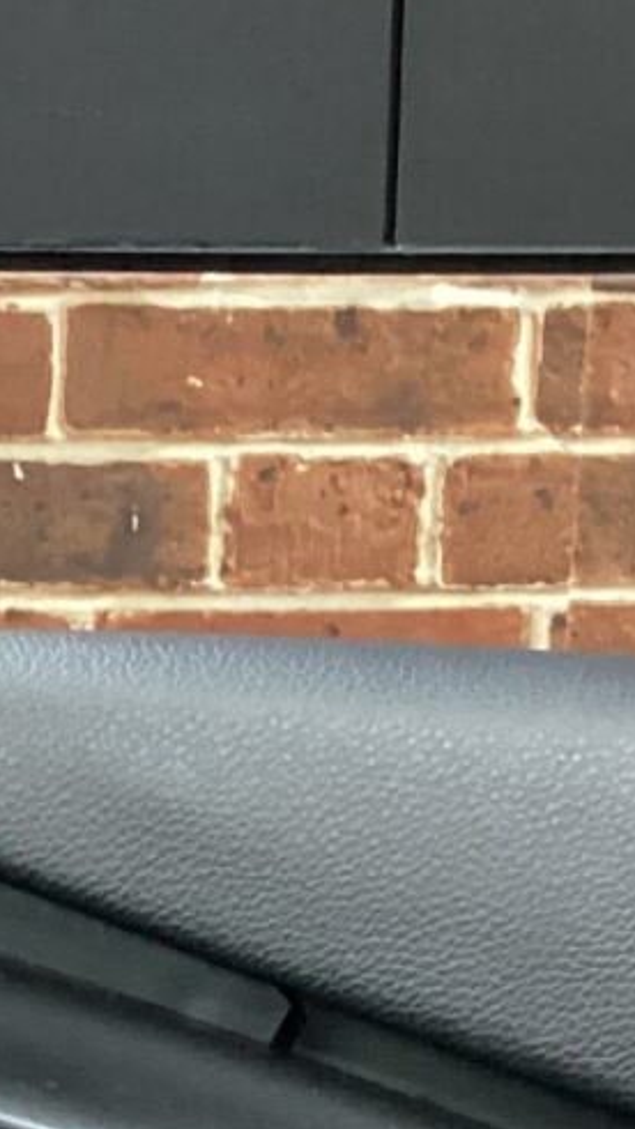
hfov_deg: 9.1
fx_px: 3953
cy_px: 1446
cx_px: -81
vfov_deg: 15.5
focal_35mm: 132
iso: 400
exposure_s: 1/30
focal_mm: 3.3
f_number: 2.4
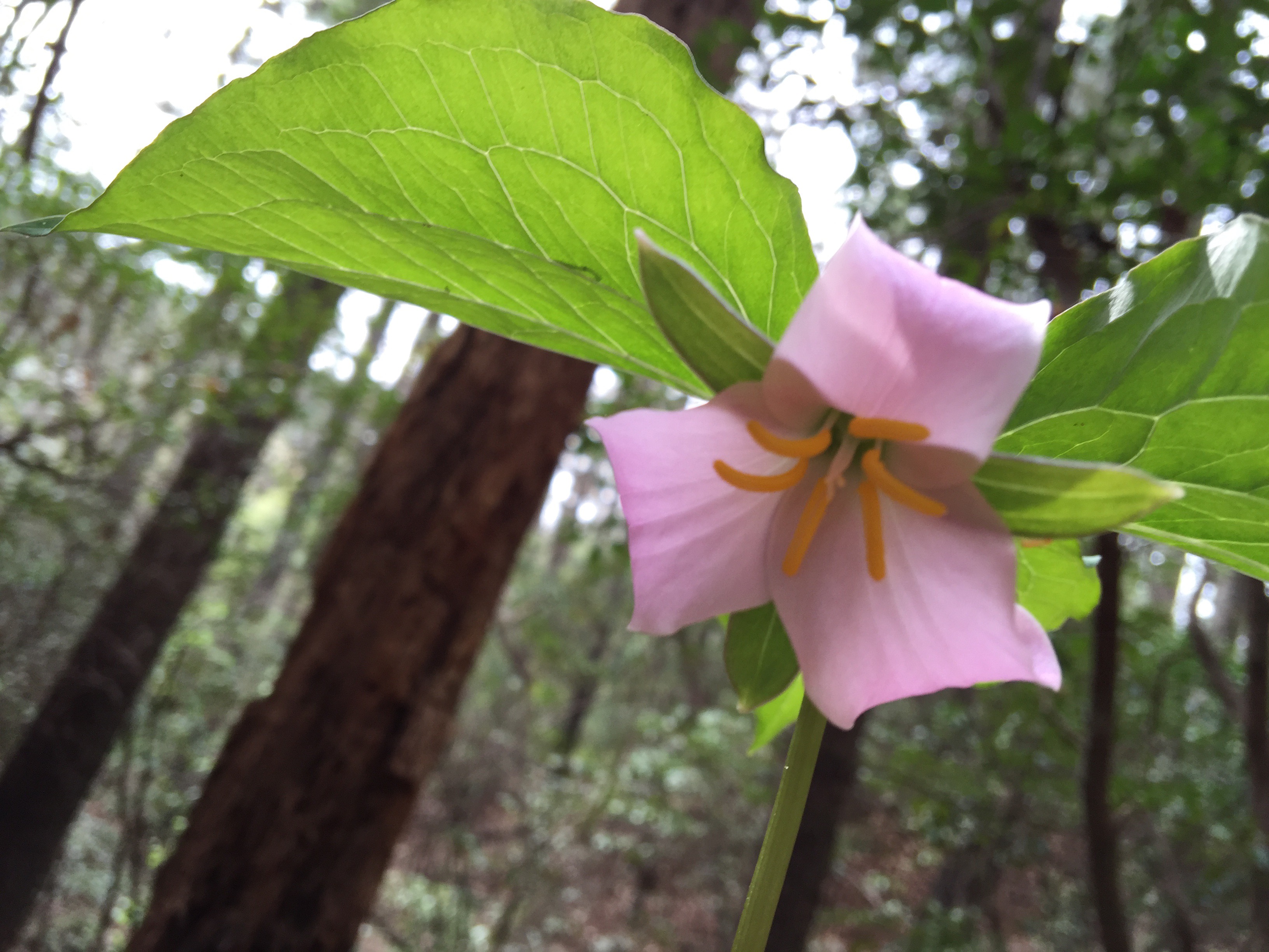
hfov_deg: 61.7
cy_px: 476
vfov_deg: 48.2
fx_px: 1063
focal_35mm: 29
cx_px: 634
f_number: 2.2
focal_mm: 4.15
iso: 40
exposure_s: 1/120
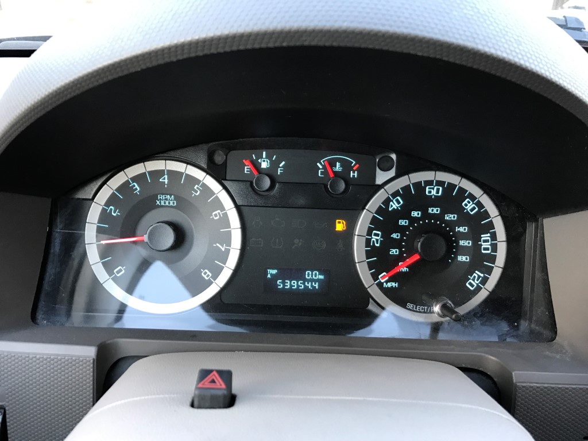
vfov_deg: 49.7
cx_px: 294
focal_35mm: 28
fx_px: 476
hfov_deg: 63.4
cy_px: 220
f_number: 1.8
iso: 40
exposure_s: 1/30
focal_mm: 3.99
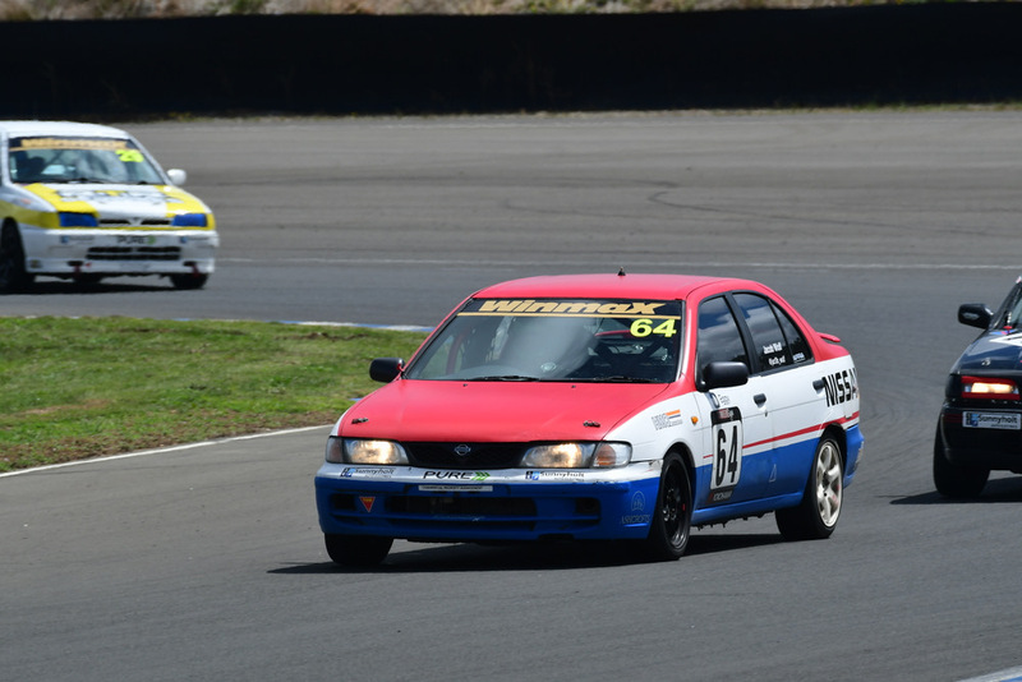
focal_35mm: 600
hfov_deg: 3.4
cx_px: 511
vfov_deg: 2.3
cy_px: 341
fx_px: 17039
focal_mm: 400
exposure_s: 1/640
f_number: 10
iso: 200
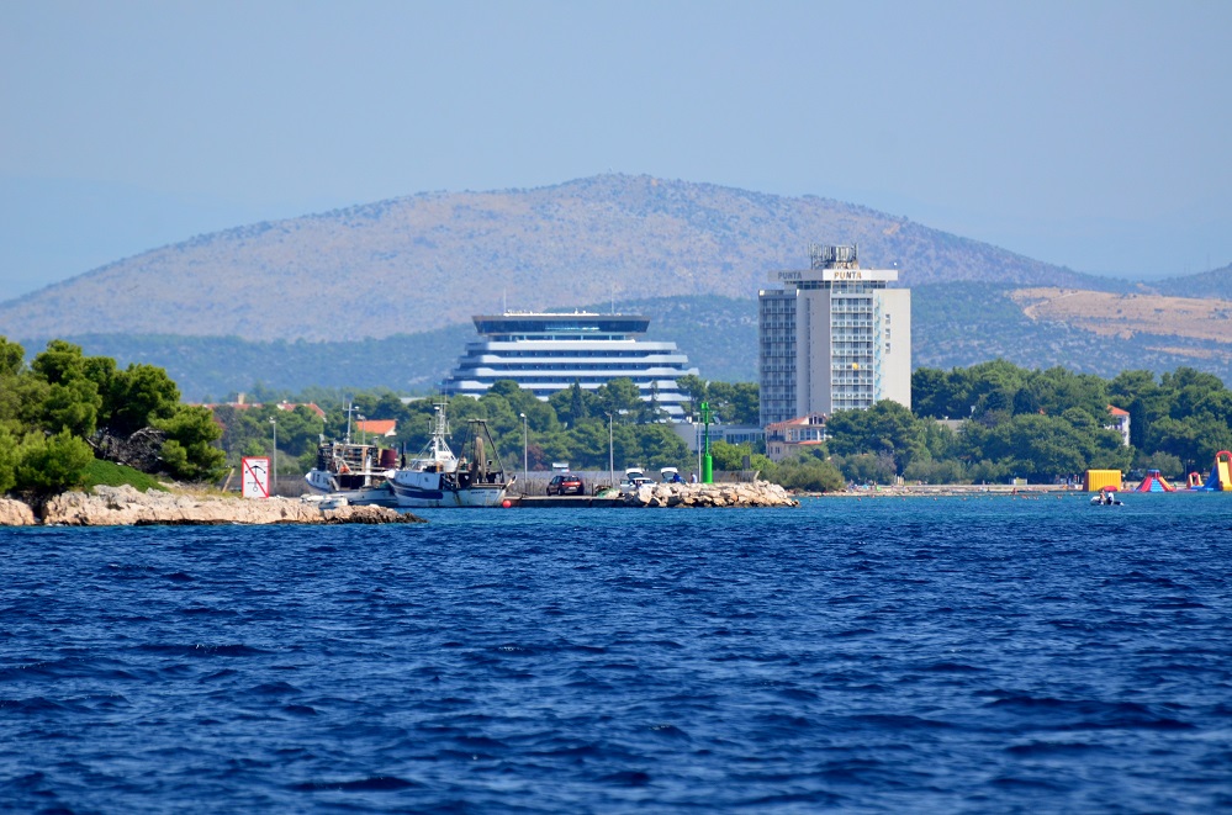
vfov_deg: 3.0
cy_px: 408
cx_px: 616
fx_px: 15363
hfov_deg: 4.6
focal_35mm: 450
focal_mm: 300
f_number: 6.3
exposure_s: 1/1600
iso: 400
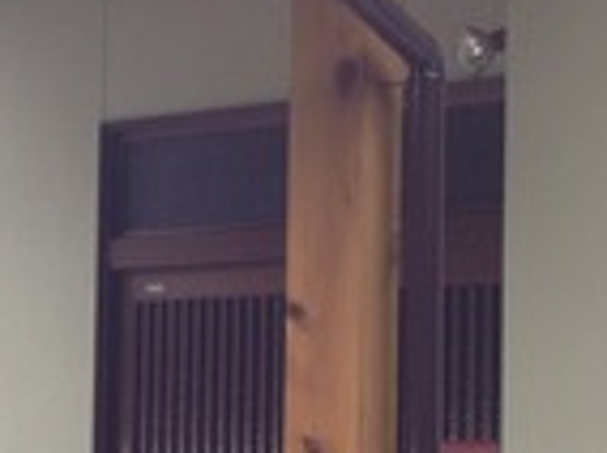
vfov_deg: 12.0
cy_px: 323
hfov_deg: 15.9
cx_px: 64
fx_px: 2153
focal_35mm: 123
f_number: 2.4
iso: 50
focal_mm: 4.28
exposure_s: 1/60
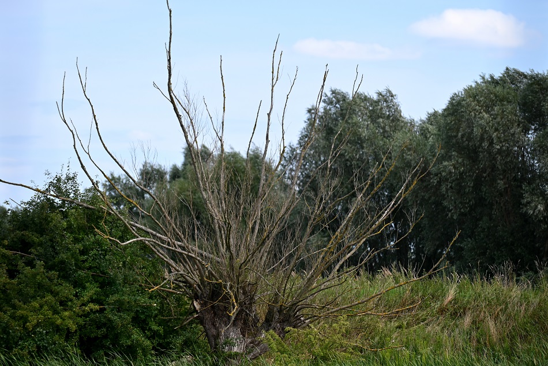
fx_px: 2969
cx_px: 274
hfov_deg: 10.5
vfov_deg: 7.0
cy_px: 183
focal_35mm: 195
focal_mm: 195
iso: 320
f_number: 5.3
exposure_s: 1/1000
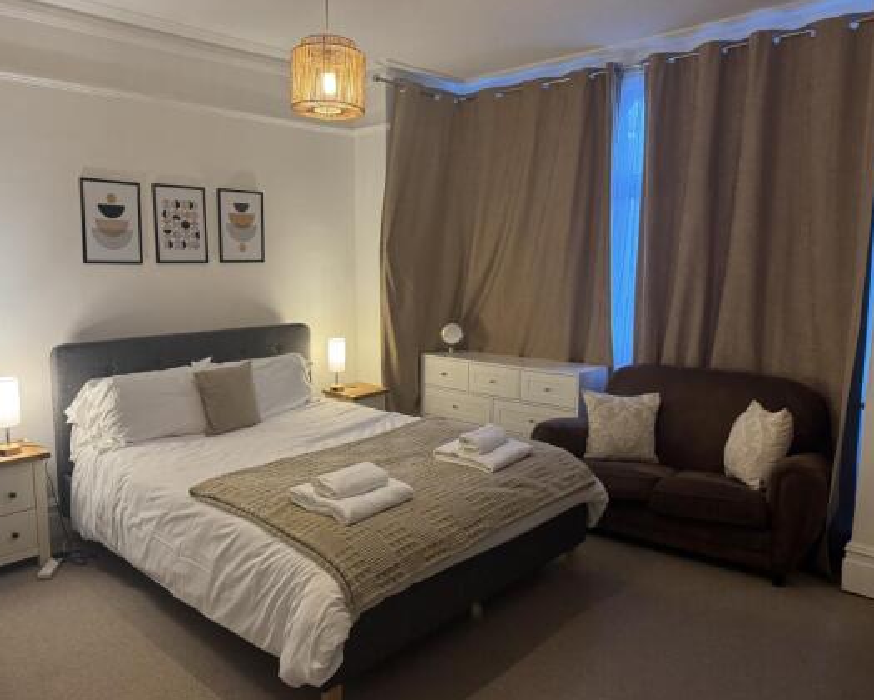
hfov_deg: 65.9
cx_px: 405
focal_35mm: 26
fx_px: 673
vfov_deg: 54.9
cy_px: 348
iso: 400
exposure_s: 1/50
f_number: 1.78
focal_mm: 6.76
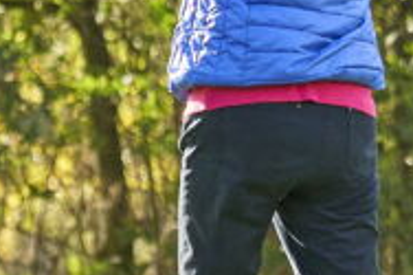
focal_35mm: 1265
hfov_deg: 1.6
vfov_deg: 1.1
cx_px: 145
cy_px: 13
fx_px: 14499
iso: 640
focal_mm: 155
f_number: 4
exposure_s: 1/1600
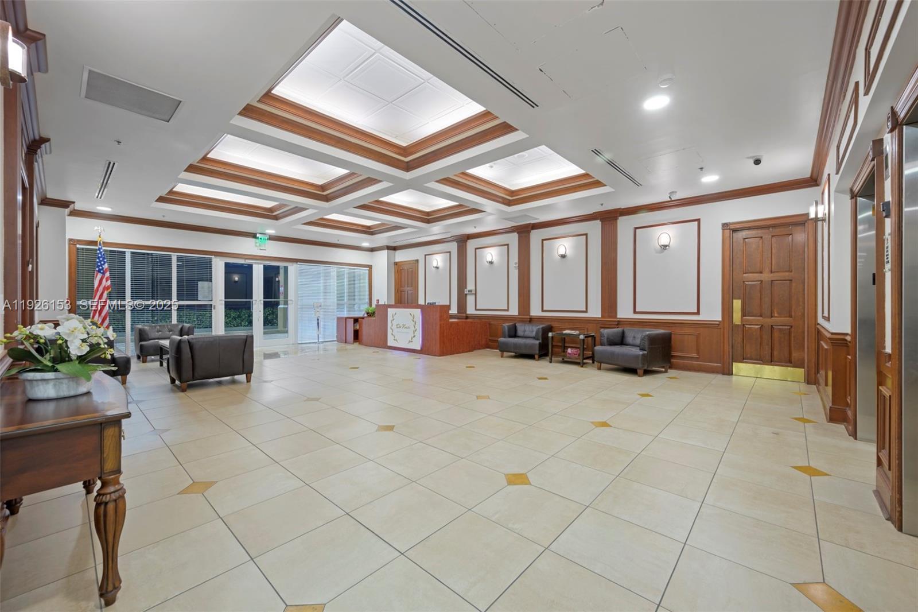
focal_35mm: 14
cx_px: 459
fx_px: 357
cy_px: 306
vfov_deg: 81.2
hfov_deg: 104.3
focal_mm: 14
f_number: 8
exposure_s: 1.6
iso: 100
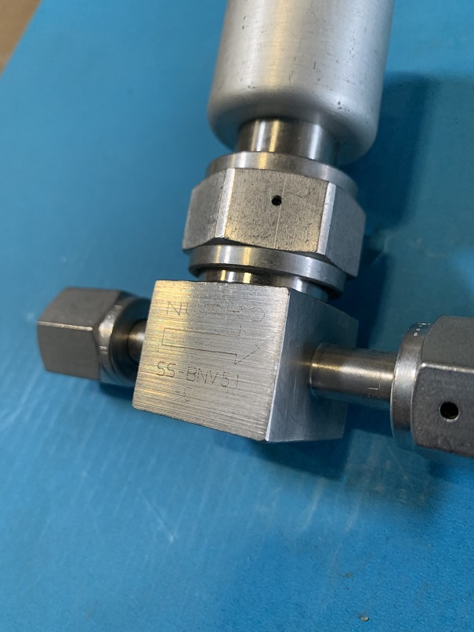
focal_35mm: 26
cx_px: 237
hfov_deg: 53.1
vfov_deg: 67.3
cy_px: 316
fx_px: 475
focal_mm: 4.25
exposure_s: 1/60
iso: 320
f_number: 1.8
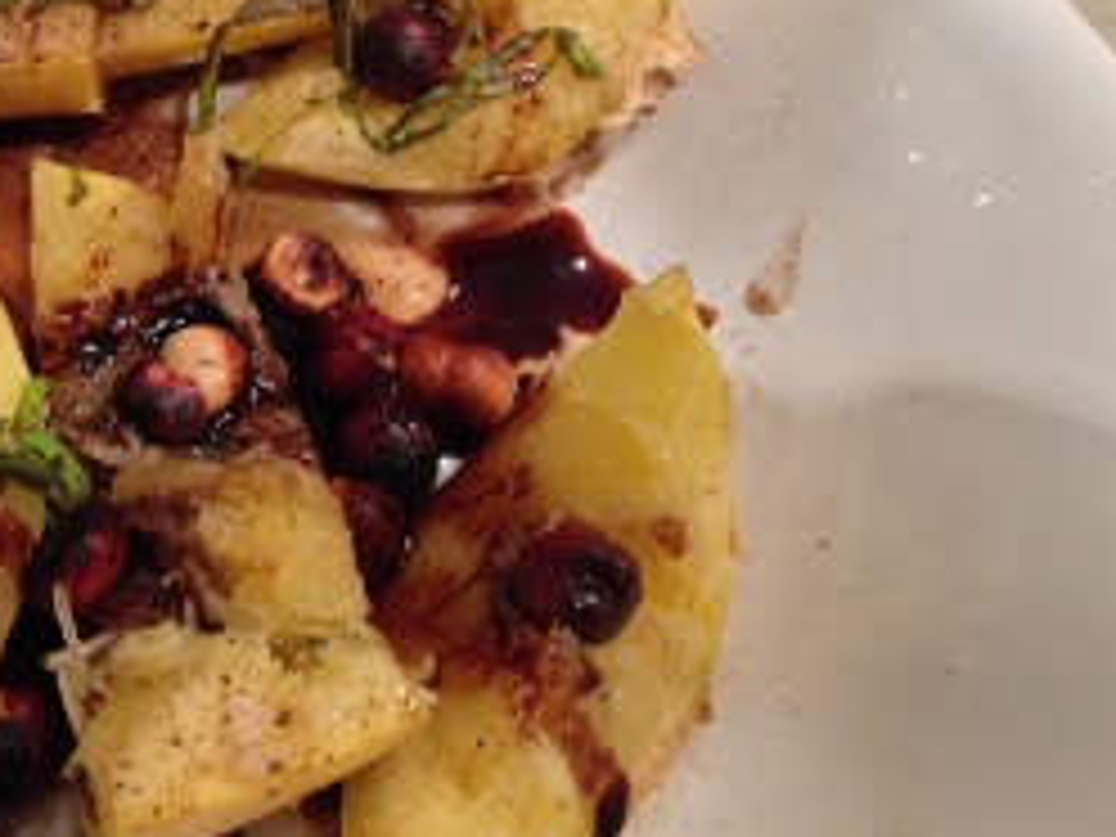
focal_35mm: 64
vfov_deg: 22.7
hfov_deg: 29.1
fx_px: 2063
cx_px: 117
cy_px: 225
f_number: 2.4
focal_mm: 4.12
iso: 160
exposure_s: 1/20
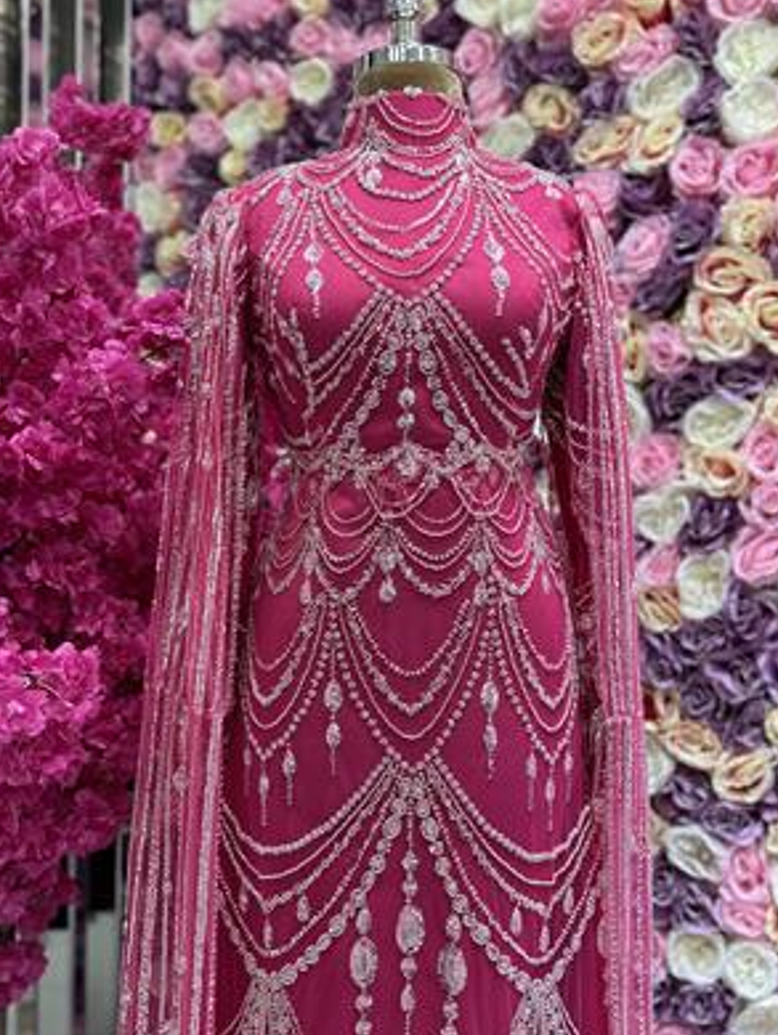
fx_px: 958
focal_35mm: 32
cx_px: 390
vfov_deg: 56.8
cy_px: 520
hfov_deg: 44.2
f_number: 1.78
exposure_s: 1/117
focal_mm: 6.86
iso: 64
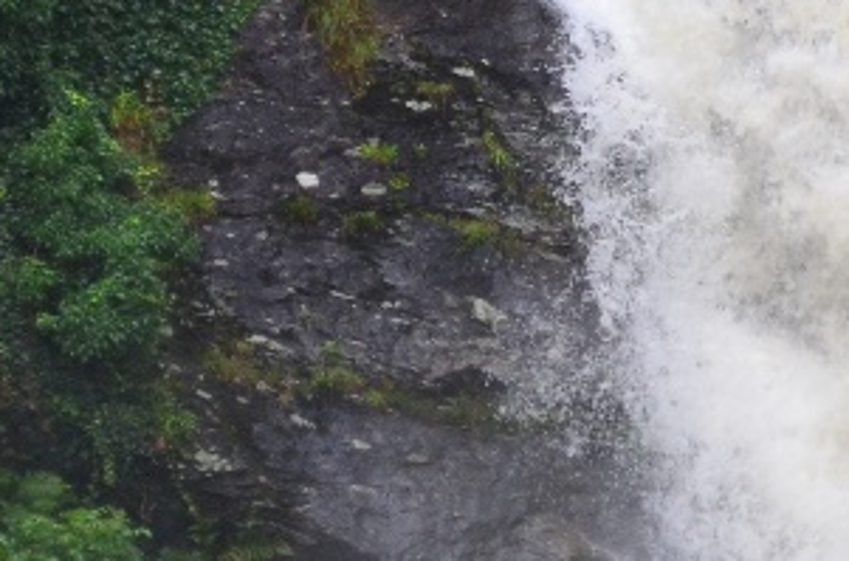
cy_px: -168
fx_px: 25301
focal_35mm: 1076
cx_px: 1131
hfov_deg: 1.9
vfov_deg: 1.3
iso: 500
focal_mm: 135
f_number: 5.6
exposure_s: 1/320
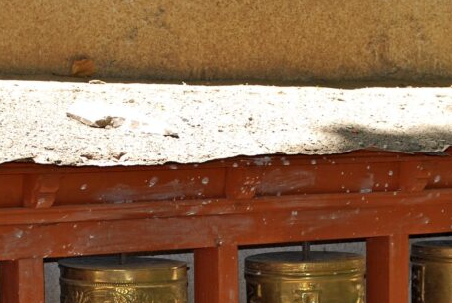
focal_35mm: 142
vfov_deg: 9.6
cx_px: 314
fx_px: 1785
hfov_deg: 14.4
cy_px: 337
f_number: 5.3
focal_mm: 42
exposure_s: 1/125
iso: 100
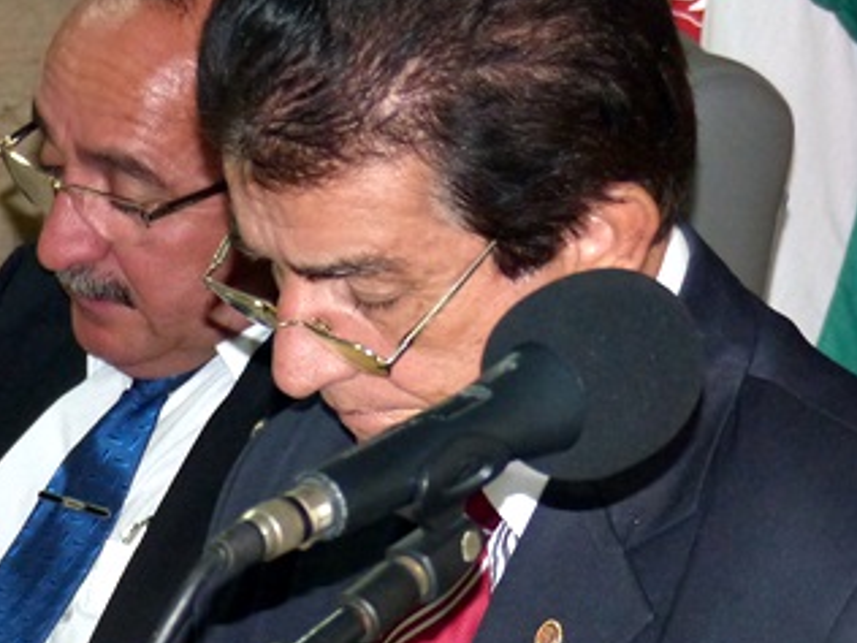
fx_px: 6511
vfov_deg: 5.6
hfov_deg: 7.5
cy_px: 540
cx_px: 255
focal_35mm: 263
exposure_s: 1/60
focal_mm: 18.7
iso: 400
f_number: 2.8
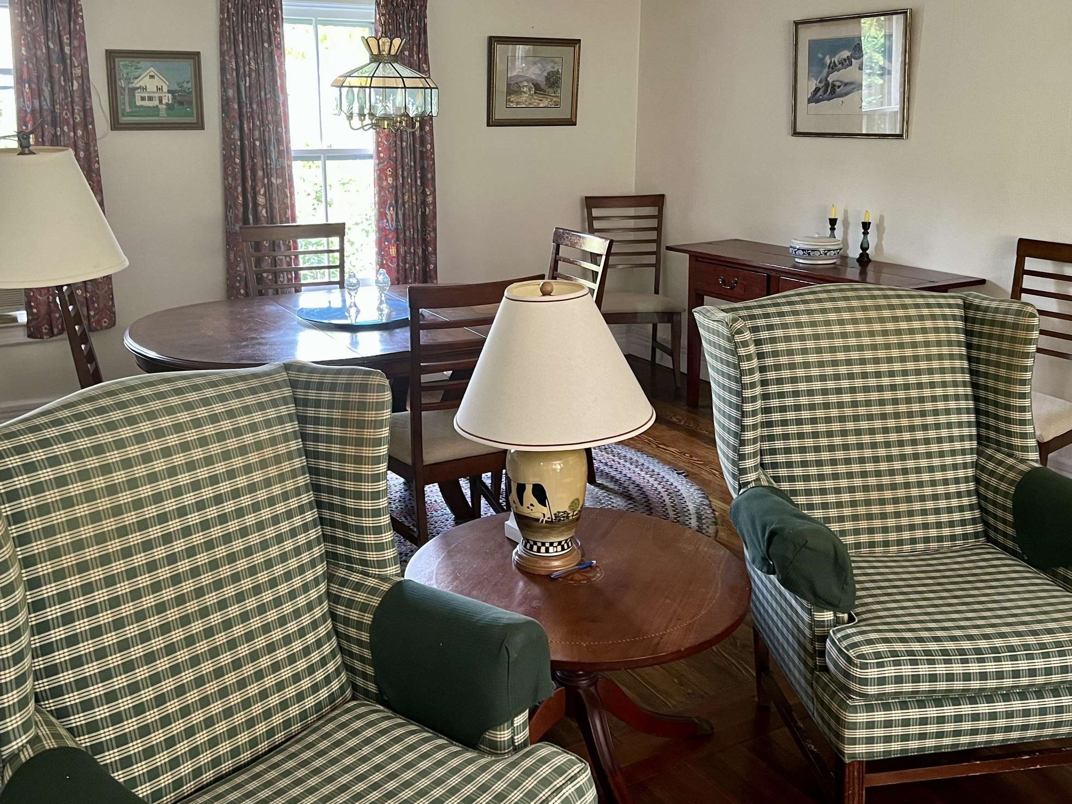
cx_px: 509
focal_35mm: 34
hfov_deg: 53.9
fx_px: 1053
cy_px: 308
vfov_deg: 41.5
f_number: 1.5
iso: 160
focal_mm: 5.7
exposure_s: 1/60
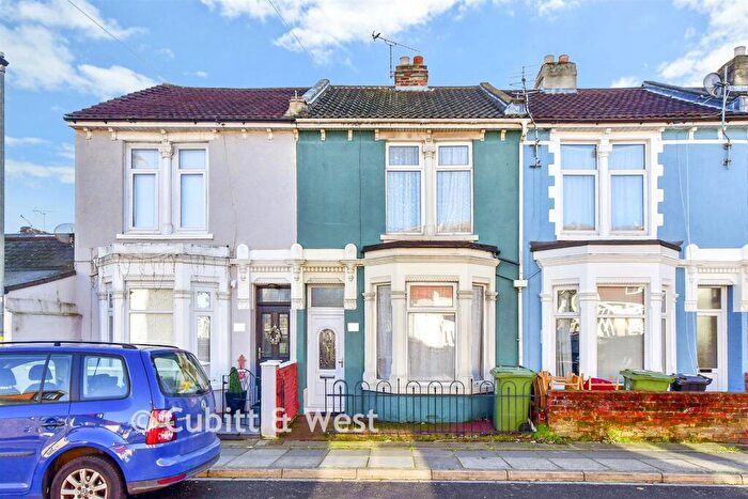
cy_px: 250
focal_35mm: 24
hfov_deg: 73.7
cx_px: 374
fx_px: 499
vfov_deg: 53.2
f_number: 8
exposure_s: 1/400
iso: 400
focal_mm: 16
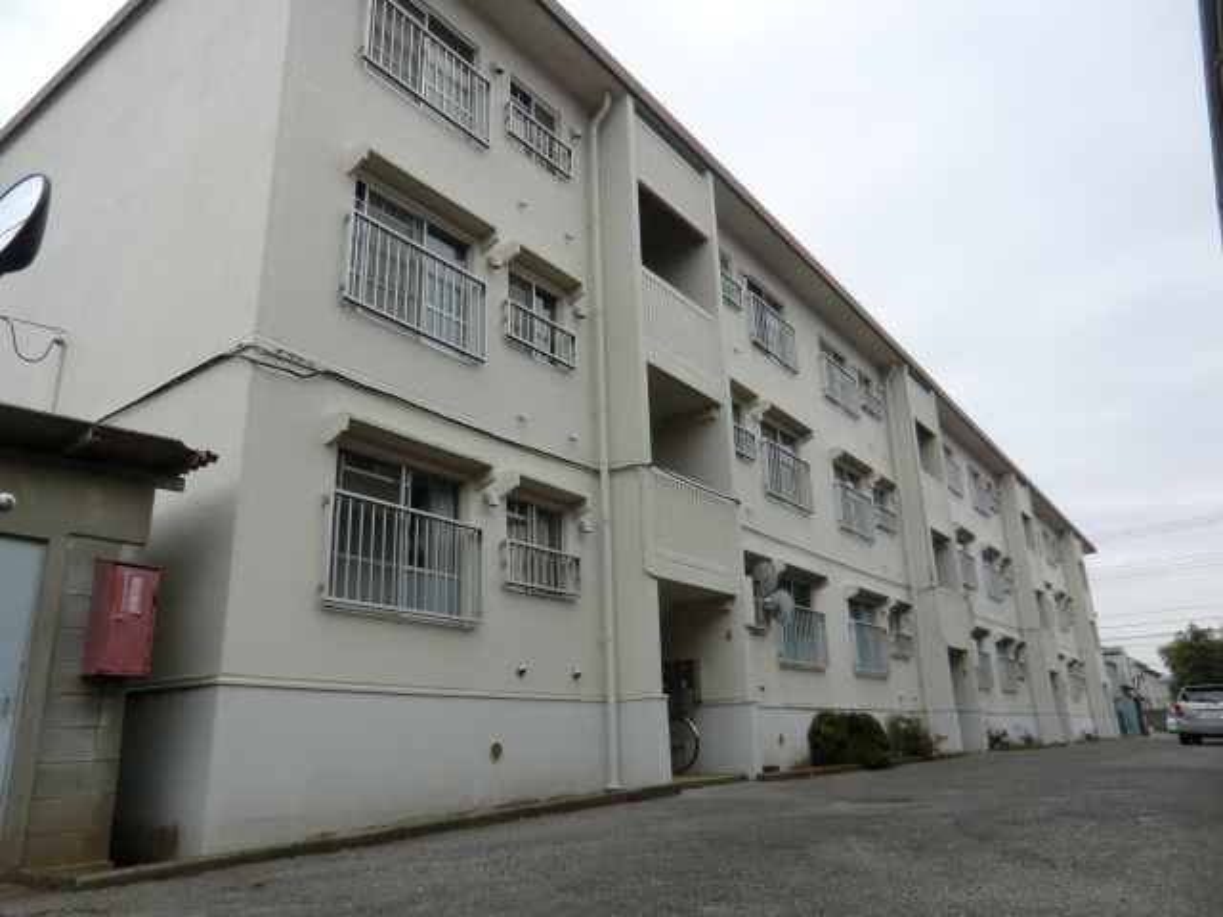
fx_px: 848
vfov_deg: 56.8
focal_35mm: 24
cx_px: 612
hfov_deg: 71.6
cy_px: 458
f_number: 3.2
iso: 64
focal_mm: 4.3
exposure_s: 1/320
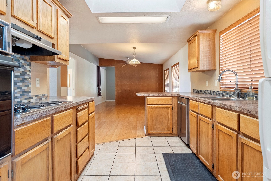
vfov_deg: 60.5
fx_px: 155
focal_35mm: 21
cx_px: 136
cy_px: 90
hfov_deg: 82.3
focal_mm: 20.6
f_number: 6.3
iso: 400
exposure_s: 1/5
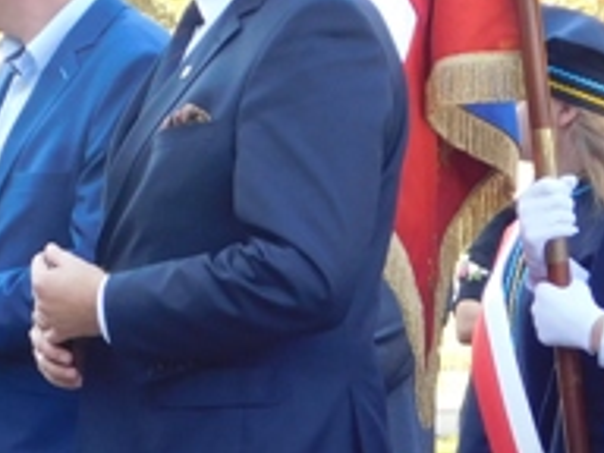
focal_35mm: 213
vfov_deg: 7.0
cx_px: 296
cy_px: 368
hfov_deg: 9.3
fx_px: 3717
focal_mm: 9
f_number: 3.8
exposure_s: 1/60
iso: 125
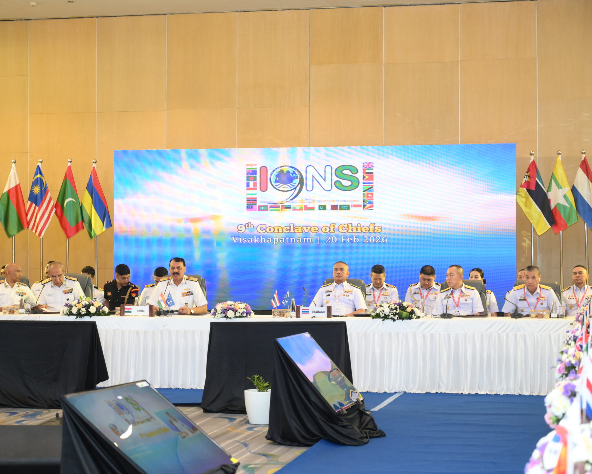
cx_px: 261
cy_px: 238
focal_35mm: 80
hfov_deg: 23.8
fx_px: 1402
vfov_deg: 19.2
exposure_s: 1/125
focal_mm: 70
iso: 1600
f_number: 4.5
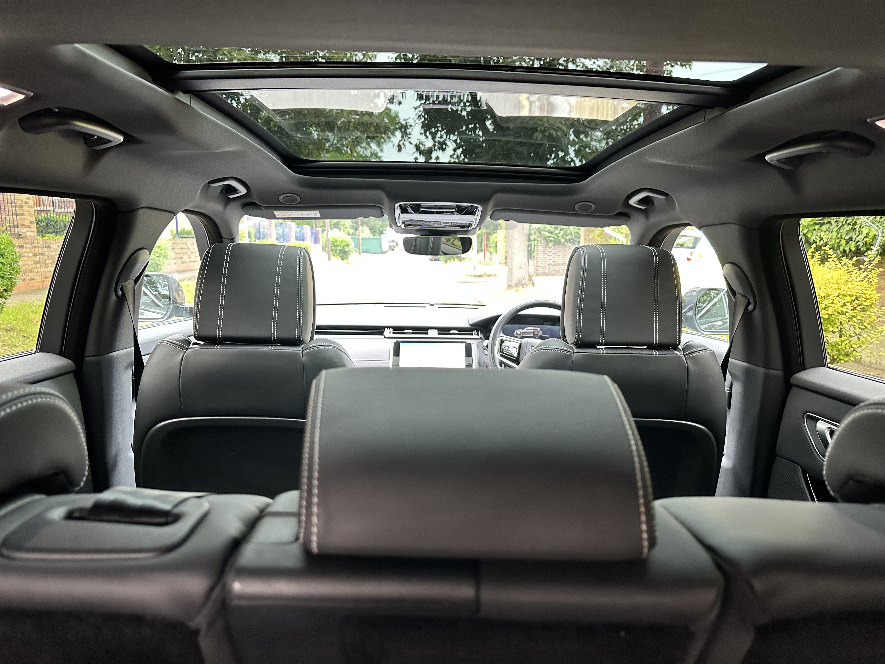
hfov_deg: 71.6
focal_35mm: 24
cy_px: 332
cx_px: 442
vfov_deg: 56.8
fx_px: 614
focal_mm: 6.86
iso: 400
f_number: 1.78
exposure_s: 1/60
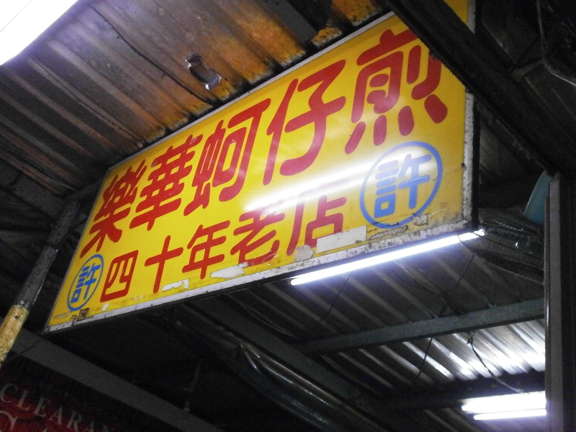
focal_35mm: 39
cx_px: 288
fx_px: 649
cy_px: 216
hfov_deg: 47.9
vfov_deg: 36.8
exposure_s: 1/80
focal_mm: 6.9
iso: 800
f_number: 3.4
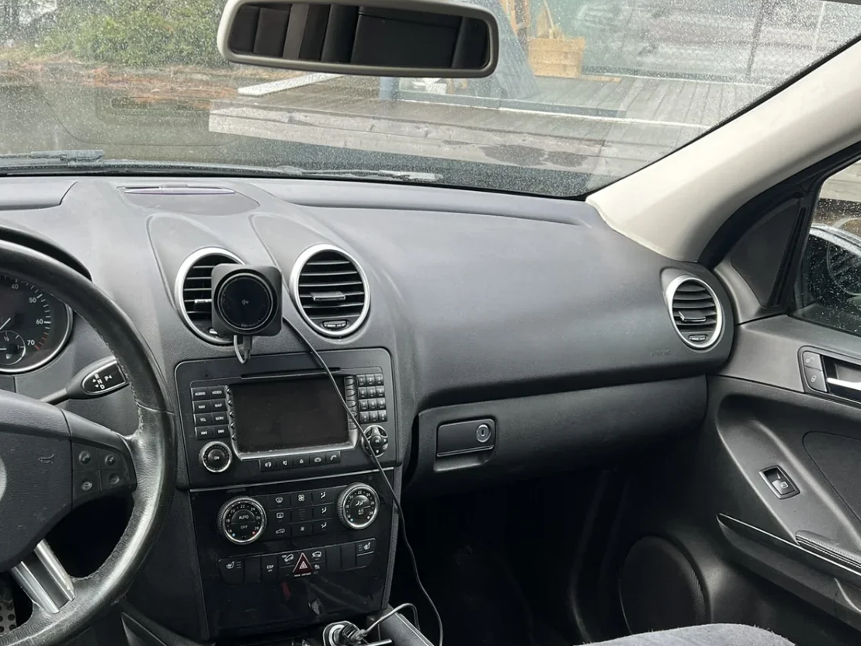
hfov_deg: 41.2
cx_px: 252
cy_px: 401
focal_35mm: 45
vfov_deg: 32.1
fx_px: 1119
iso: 125
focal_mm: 5.7
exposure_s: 1/121
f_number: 1.5
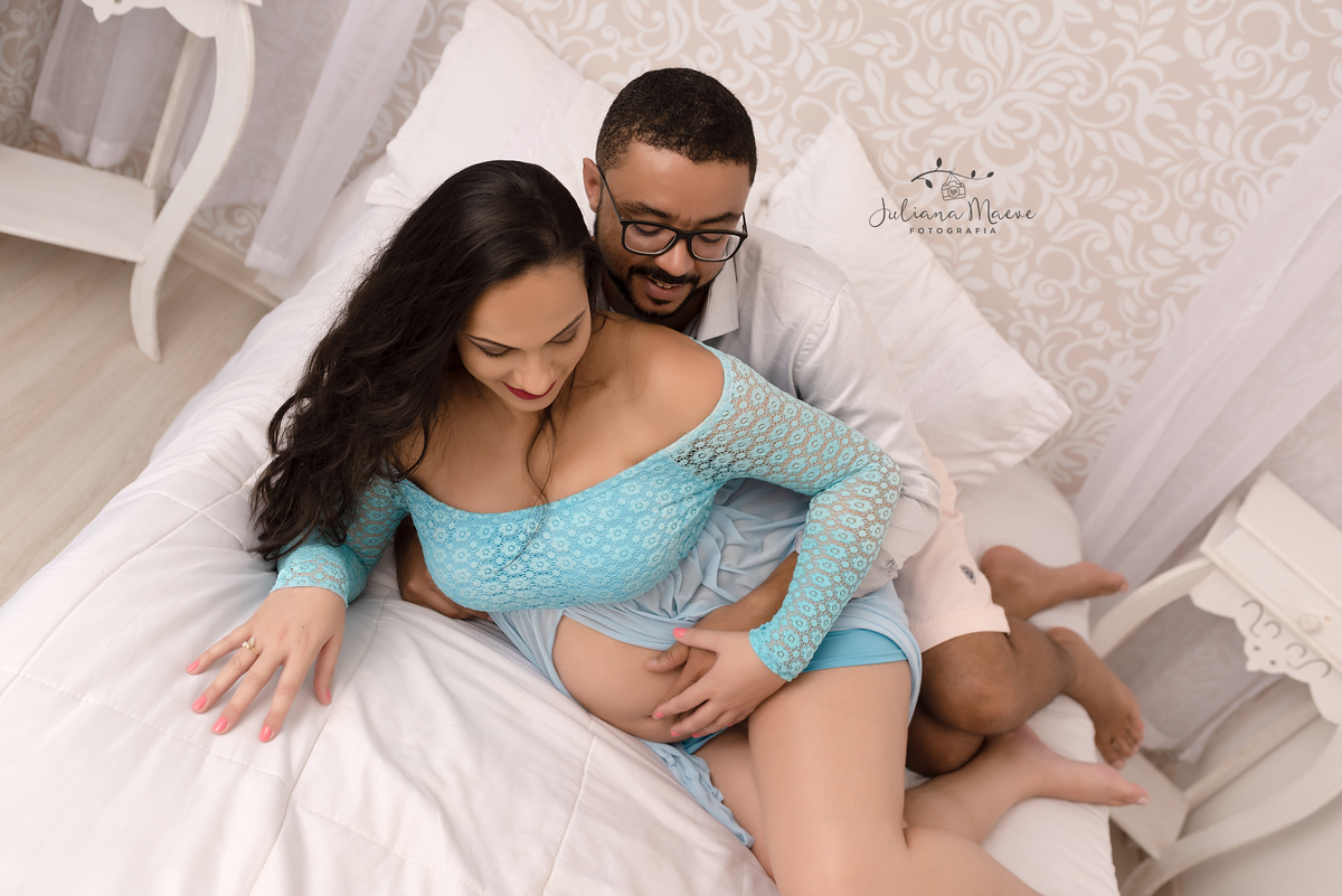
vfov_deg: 37.9
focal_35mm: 35
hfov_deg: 54.4
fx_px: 1305
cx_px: 671
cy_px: 448
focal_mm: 35
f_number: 3.5
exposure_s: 1/80
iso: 200
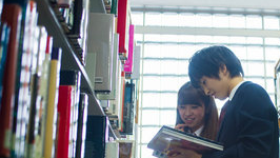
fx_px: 461
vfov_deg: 19.2
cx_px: 212
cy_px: 138
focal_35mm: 62
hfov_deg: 33.1
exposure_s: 1/125
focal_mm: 35
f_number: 2.8
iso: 500
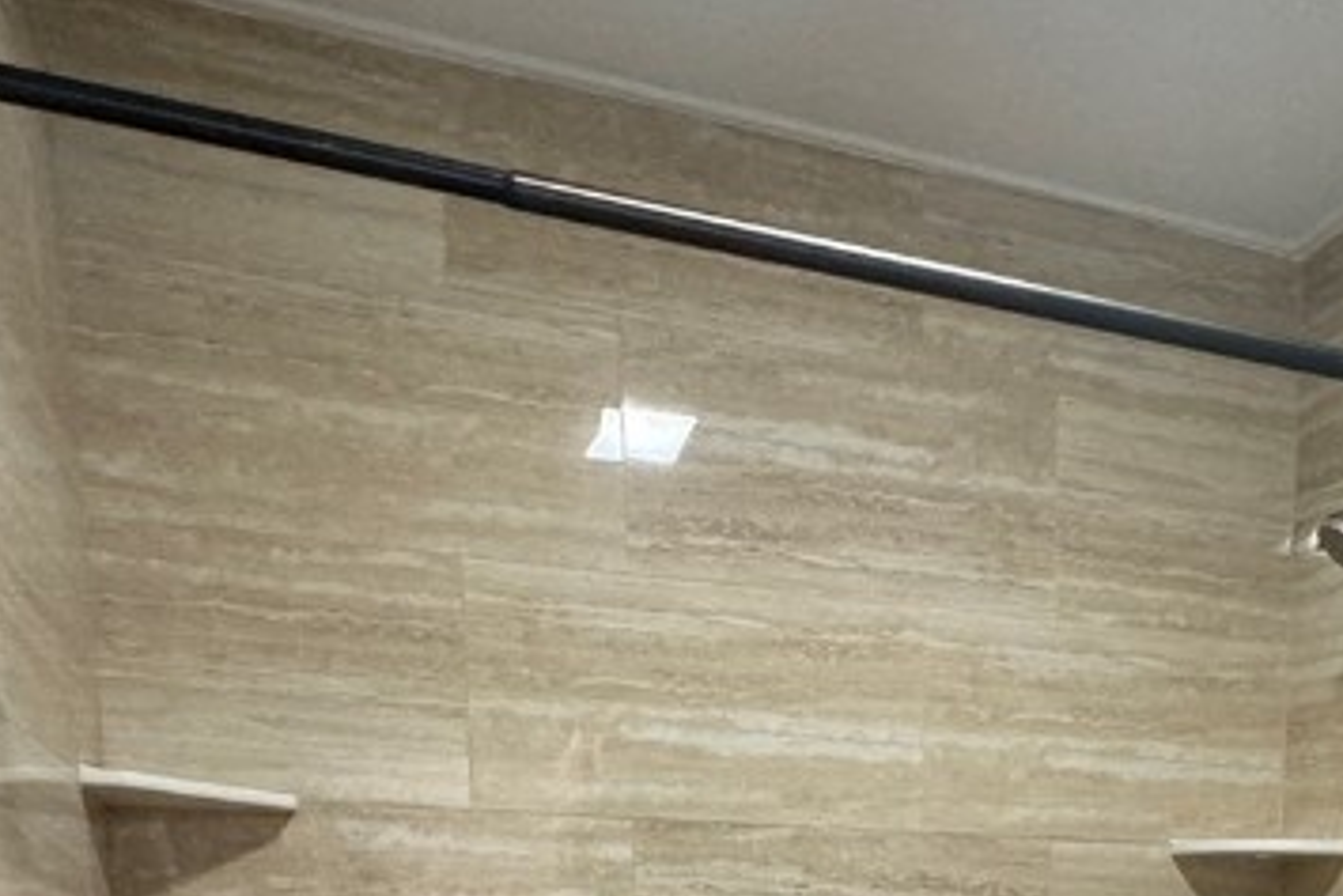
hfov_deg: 44.8
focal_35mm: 42
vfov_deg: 25.7
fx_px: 1567
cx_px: 1014
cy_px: 1263
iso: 500
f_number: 2.2
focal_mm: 2.22
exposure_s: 1/60
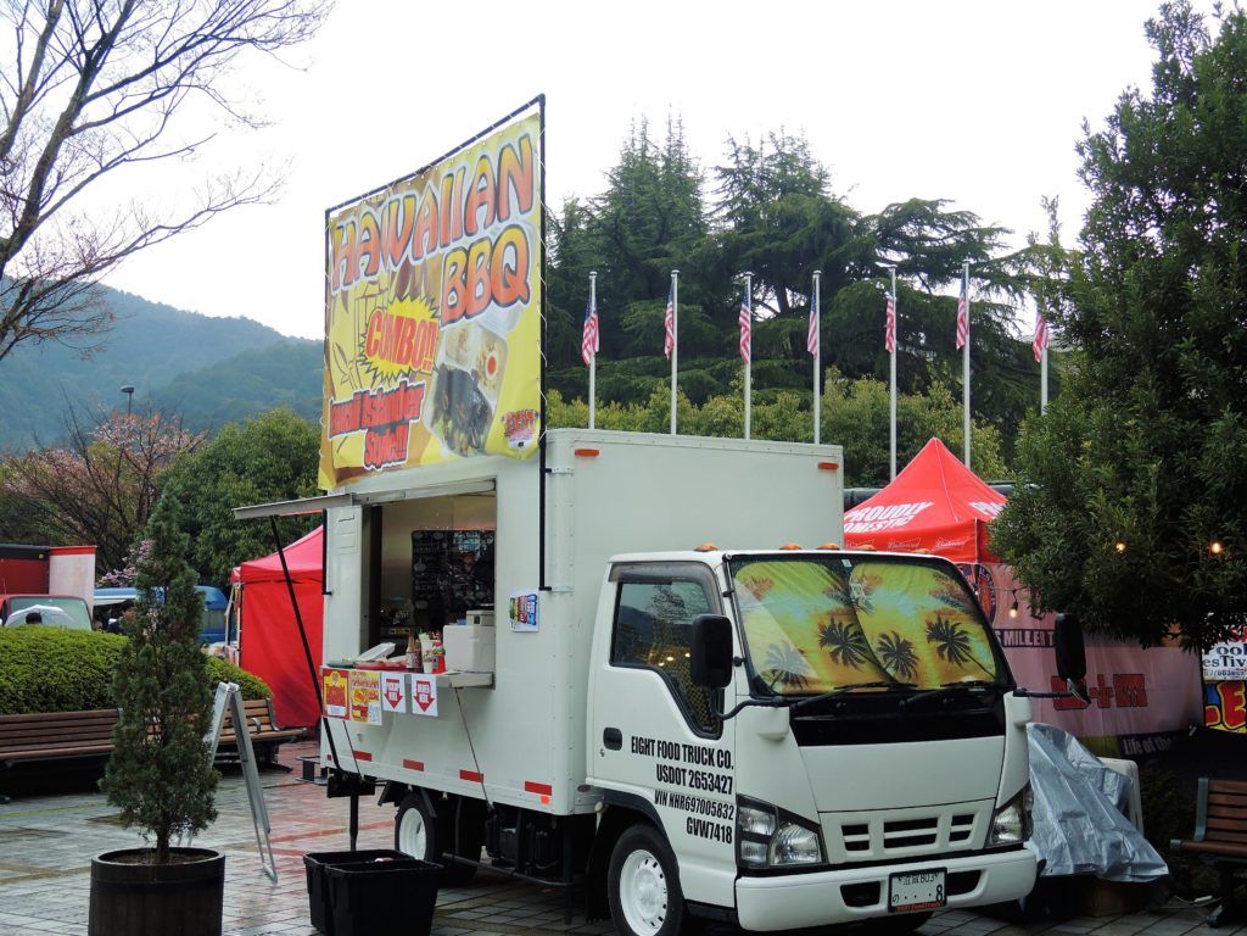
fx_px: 1513
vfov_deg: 34.3
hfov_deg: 44.8
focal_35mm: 42
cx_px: 624
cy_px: 468
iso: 80
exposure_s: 1/50
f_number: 2.5
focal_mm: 9
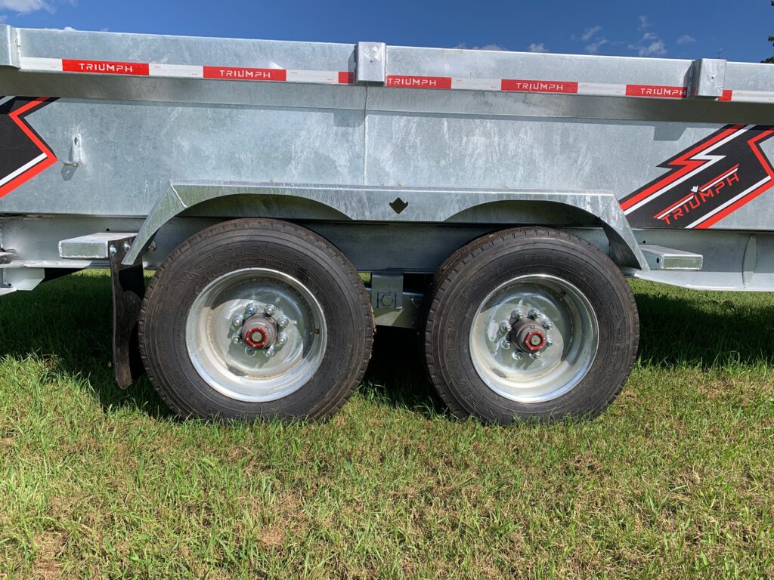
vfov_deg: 53.1
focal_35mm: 26
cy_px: 290
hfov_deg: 67.3
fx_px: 581
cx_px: 387
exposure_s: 1/2421
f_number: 1.8
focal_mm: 4.25
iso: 25
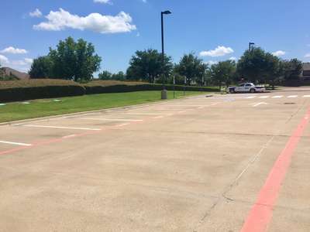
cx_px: 155
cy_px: 116
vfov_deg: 48.2
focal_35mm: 29
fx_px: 260
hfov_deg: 61.7
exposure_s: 1/2653
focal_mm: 4.15
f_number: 2.2
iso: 25
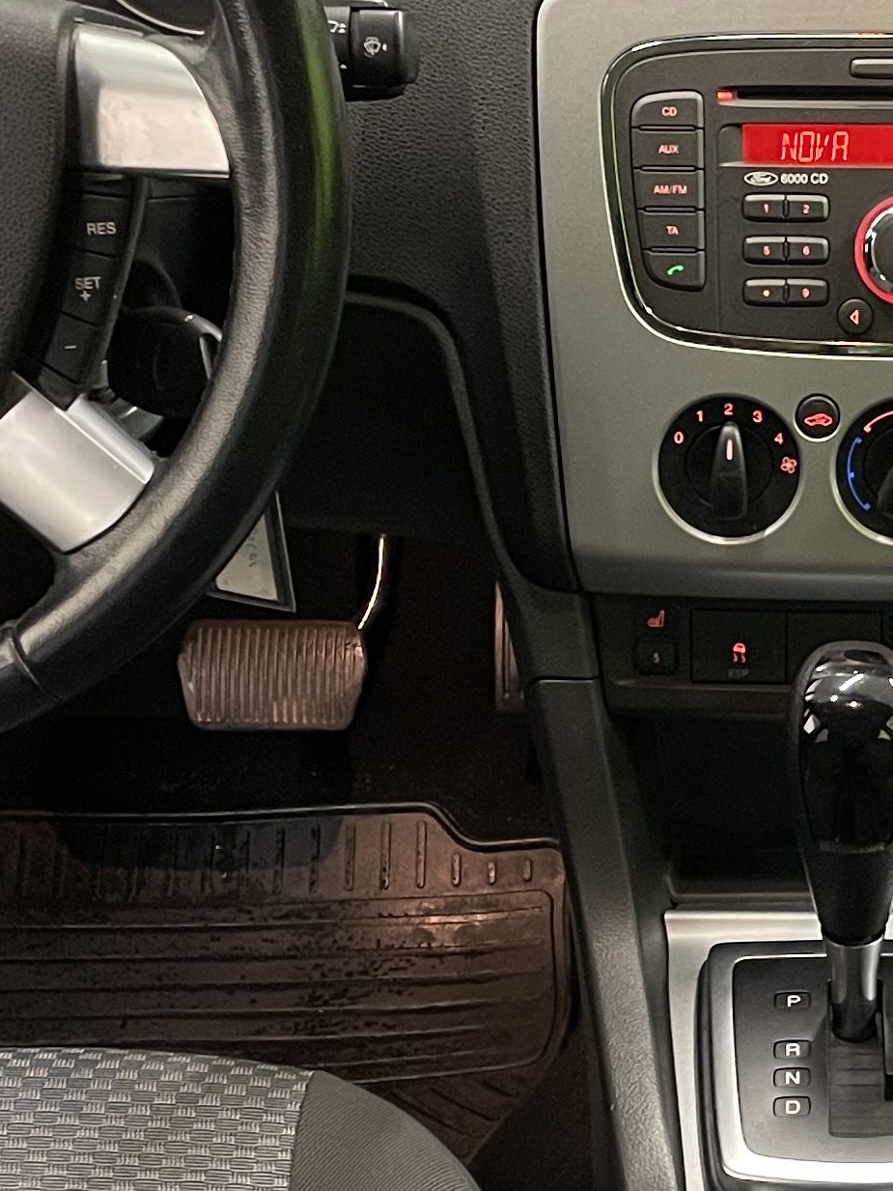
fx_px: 2923
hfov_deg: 17.0
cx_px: 854
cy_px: 787
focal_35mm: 85
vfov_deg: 22.9
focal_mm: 4.2
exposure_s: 1/50
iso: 400
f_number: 1.6
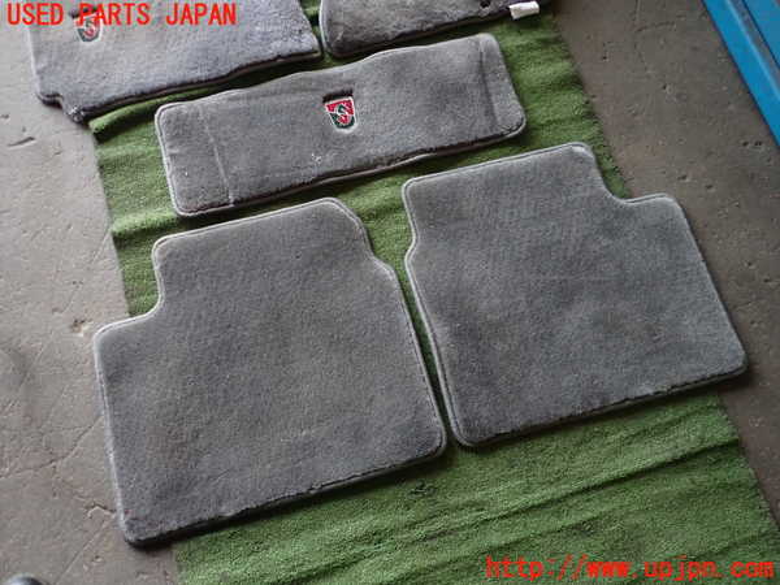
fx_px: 563
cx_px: 390
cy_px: 292
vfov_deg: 54.9
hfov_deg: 69.4
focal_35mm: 25
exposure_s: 1/60
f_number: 2
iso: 125
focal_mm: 4.5
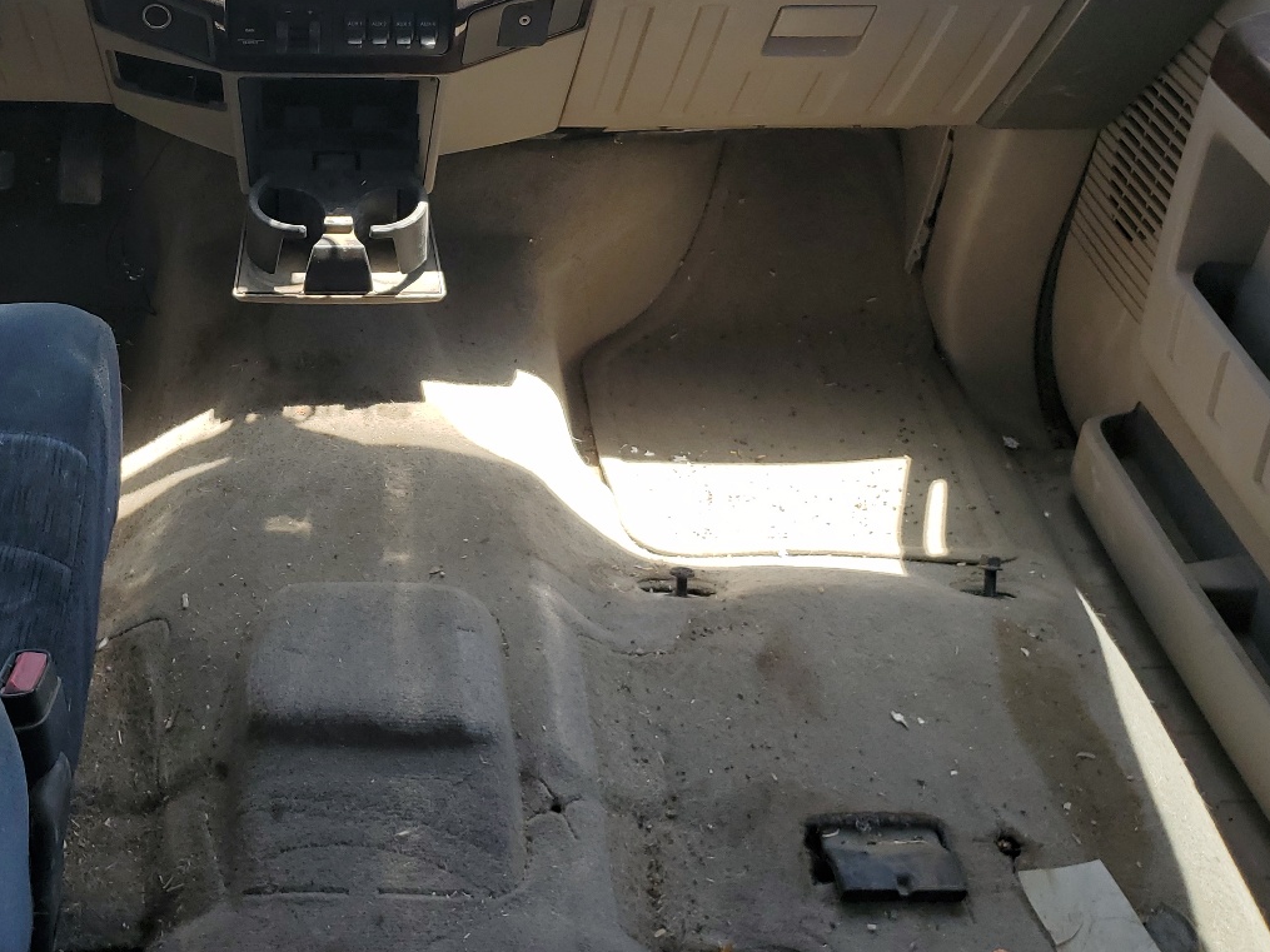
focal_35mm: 41
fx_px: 1504
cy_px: 303
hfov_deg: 44.3
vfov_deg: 34.7
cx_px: 318
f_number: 1.5
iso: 50
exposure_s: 1/400
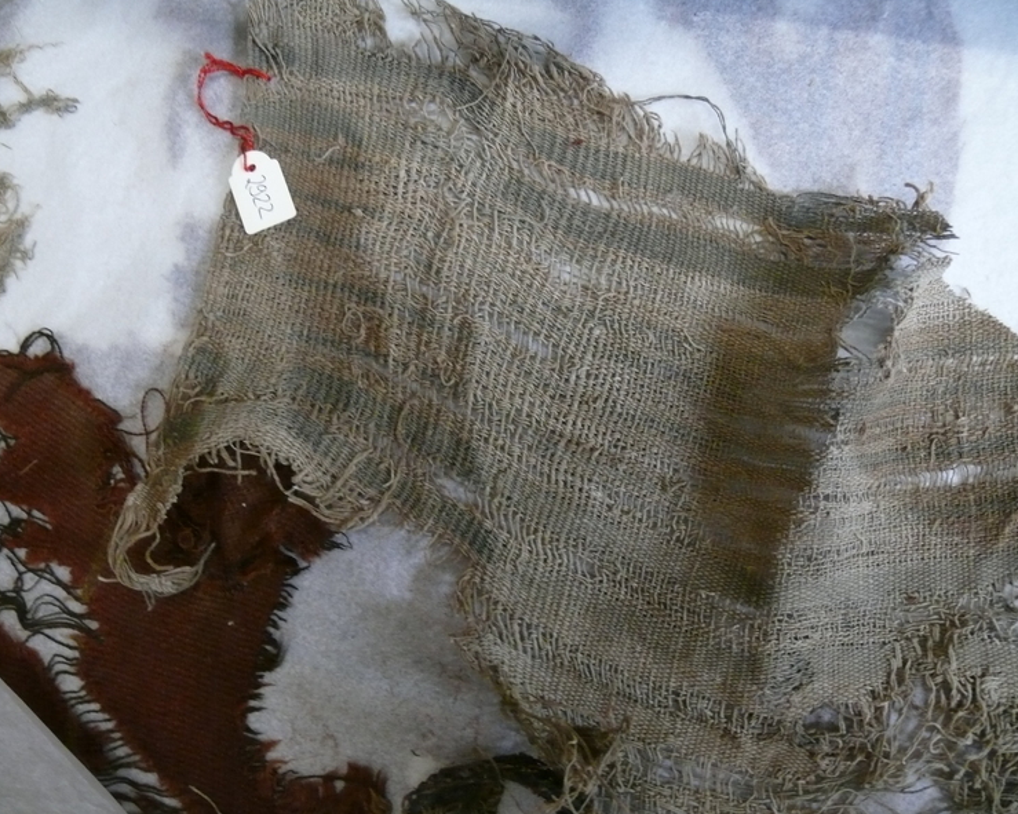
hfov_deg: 49.1
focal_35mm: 37
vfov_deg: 40.1
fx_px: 1115
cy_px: 405
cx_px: 495
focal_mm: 7.4
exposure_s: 1/20
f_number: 2.8
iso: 400
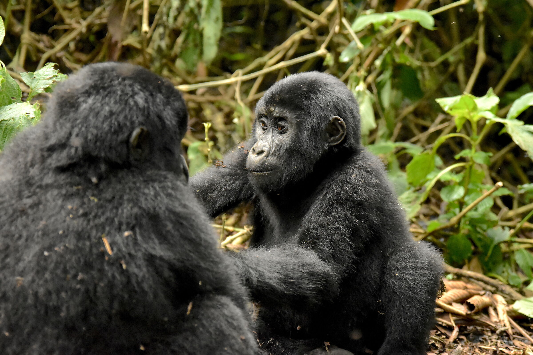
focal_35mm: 90
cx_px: 266
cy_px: 178
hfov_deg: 22.6
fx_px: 1332
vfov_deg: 15.2
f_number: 2.8
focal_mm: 60
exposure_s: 1/1600
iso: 6400
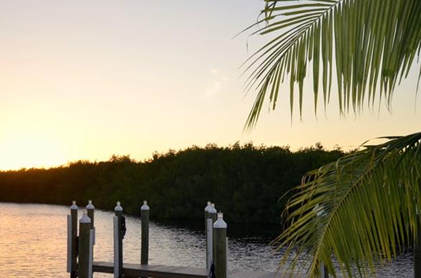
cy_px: 159
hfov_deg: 37.6
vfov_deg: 25.3
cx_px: 206
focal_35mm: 53
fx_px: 618
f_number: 5.6
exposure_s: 1/200
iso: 160
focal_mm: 20
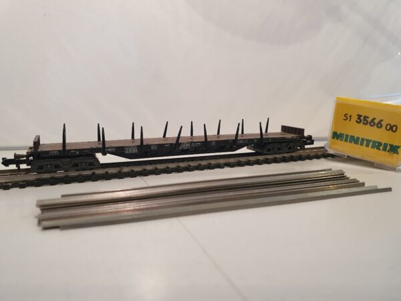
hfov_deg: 67.3
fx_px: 301
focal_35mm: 26
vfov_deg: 53.1
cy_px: 150
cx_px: 200
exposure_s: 1/50
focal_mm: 4.32
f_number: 2.4
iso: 160
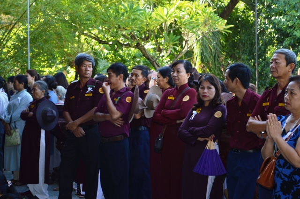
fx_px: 625
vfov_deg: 18.2
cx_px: 150
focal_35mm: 75
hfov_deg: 27.0
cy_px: 100
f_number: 5.6
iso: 100
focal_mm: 50
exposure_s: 1/60
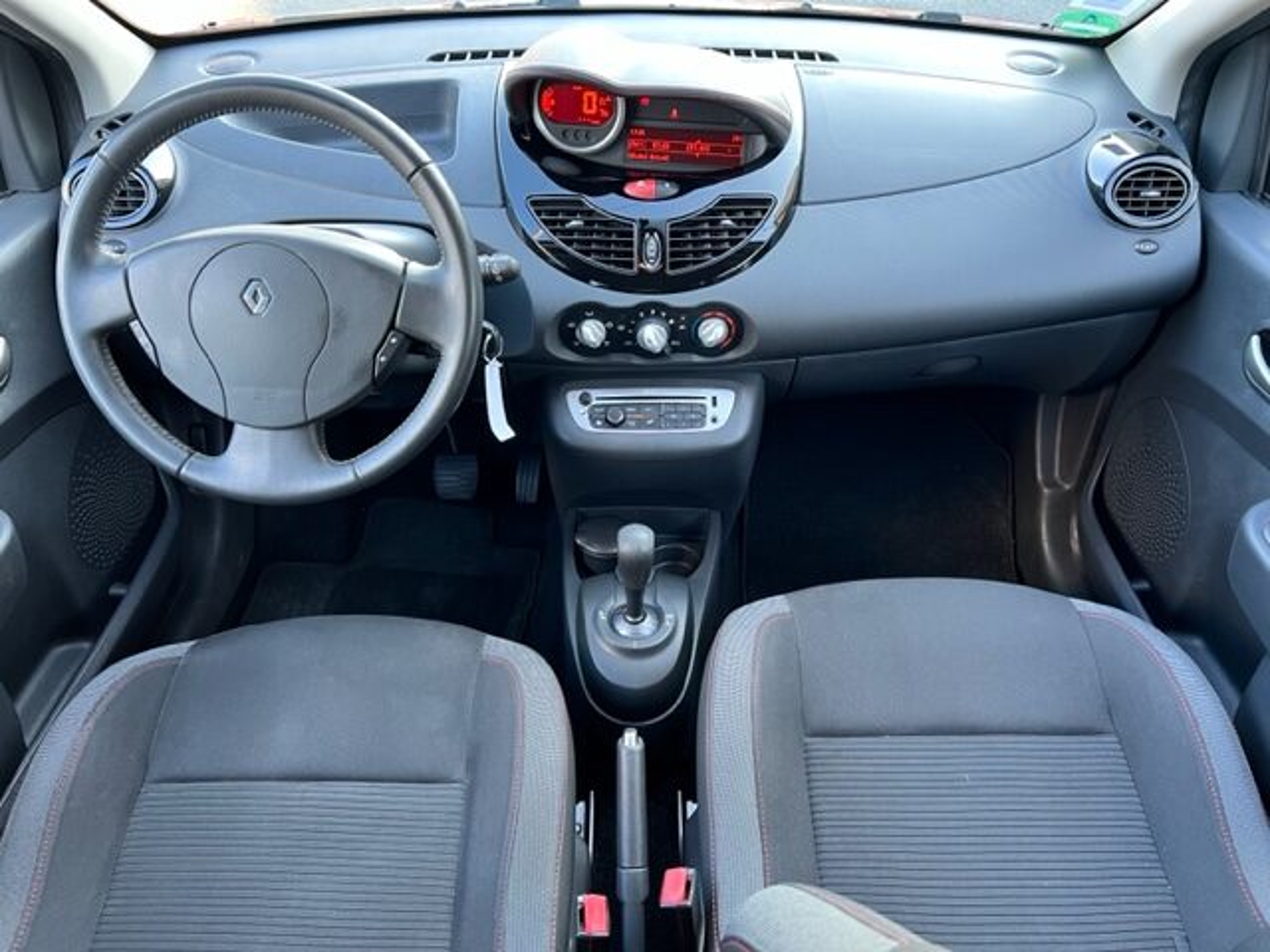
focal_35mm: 26
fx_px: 954
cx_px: 635
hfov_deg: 67.3
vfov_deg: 53.1
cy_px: 476
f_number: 1.5
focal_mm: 5.7
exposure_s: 1/71
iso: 125
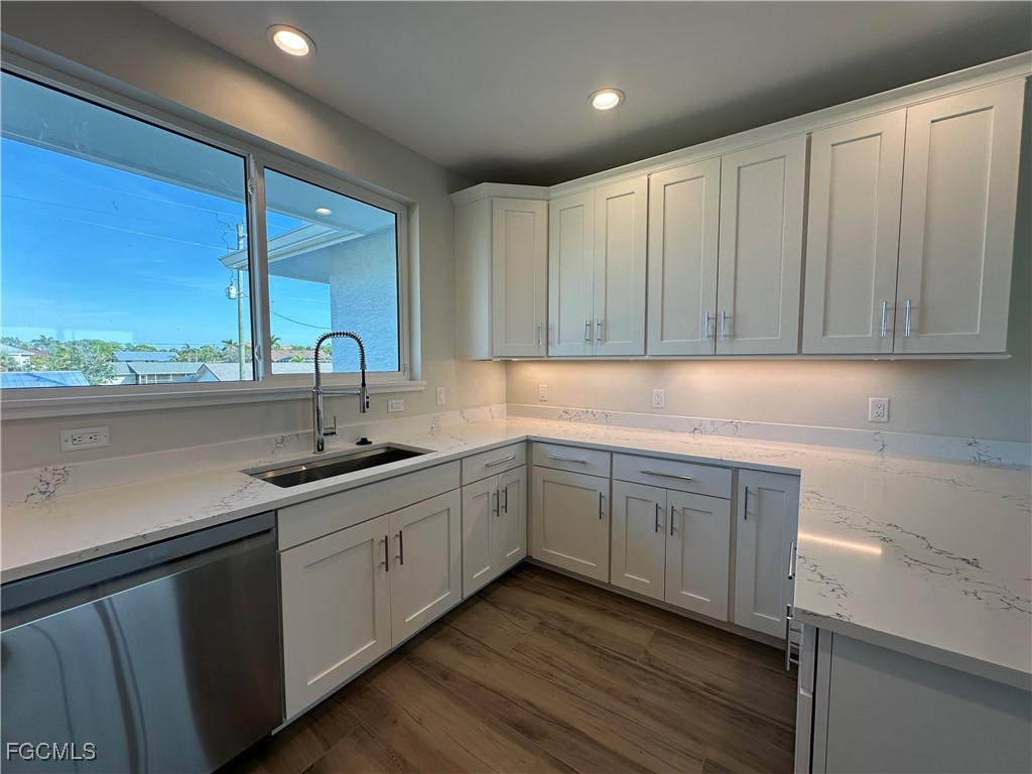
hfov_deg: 102.1
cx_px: 516
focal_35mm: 14
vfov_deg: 85.7
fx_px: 417
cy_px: 387
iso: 40
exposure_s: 1/220
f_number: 2.2
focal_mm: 2.22
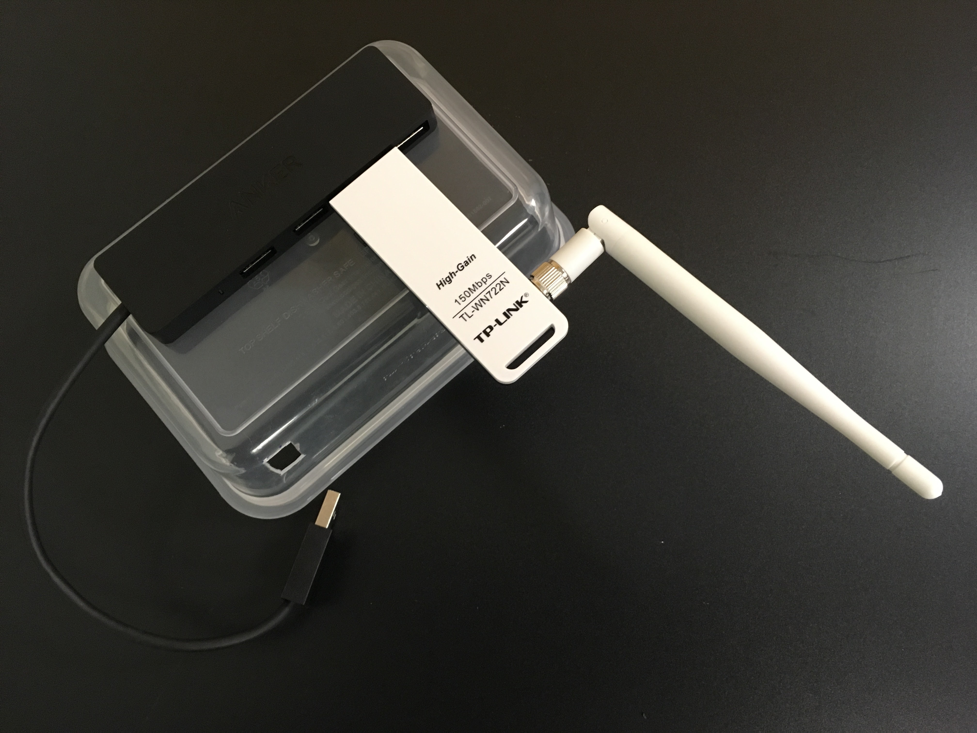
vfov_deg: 48.2
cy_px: 366
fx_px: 818
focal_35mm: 29
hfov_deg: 61.7
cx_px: 488
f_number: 2.2
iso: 200
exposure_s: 1/17
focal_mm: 4.15
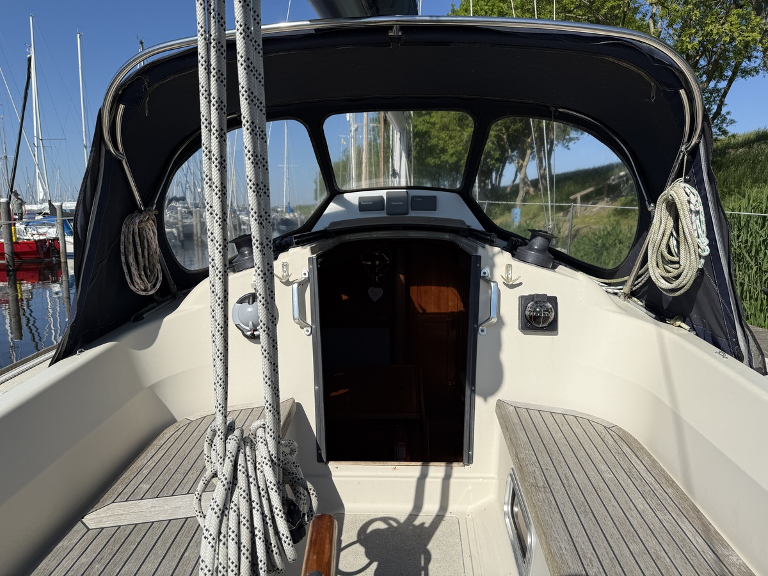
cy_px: 288
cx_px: 384
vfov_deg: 56.8
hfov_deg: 71.6
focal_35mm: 24
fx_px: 532
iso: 80
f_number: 1.78
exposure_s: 1/7353
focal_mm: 6.76
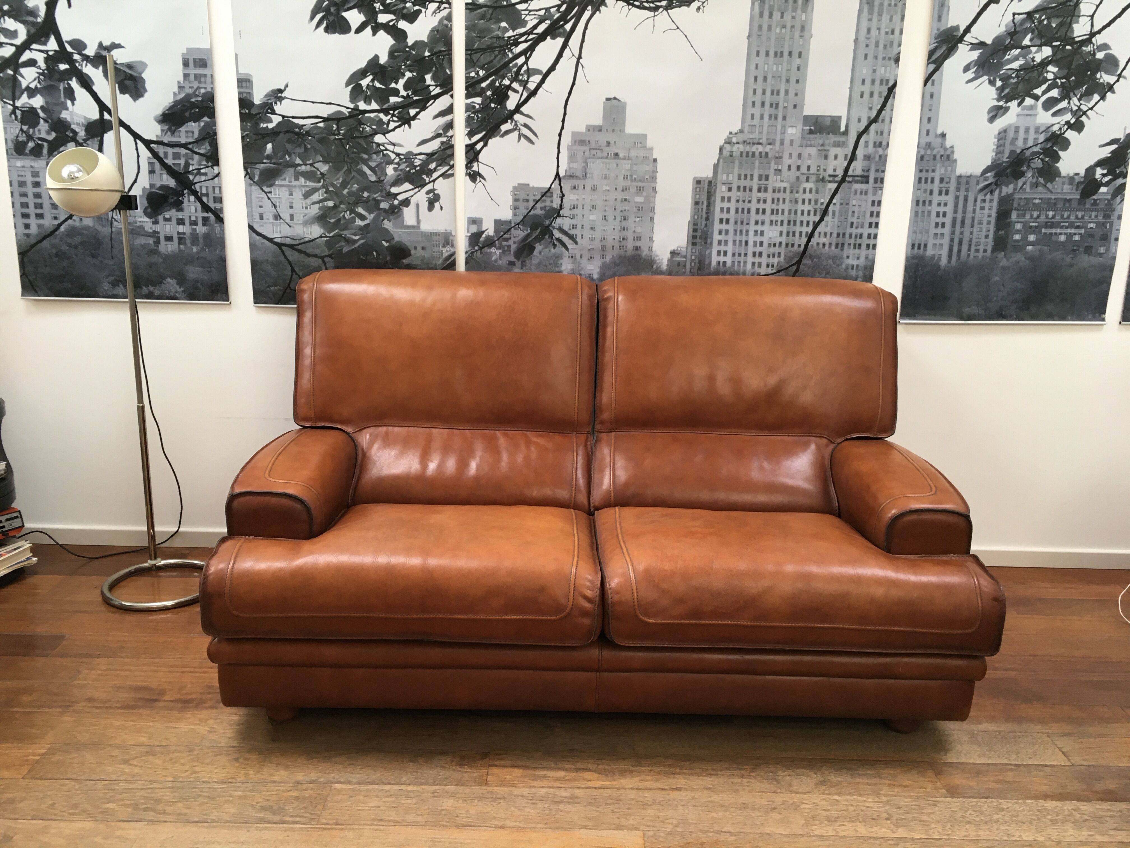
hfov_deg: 61.7
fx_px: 947
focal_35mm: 29
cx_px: 565
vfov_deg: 48.2
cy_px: 424
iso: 64
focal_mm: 4.15
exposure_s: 1/33
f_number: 2.2
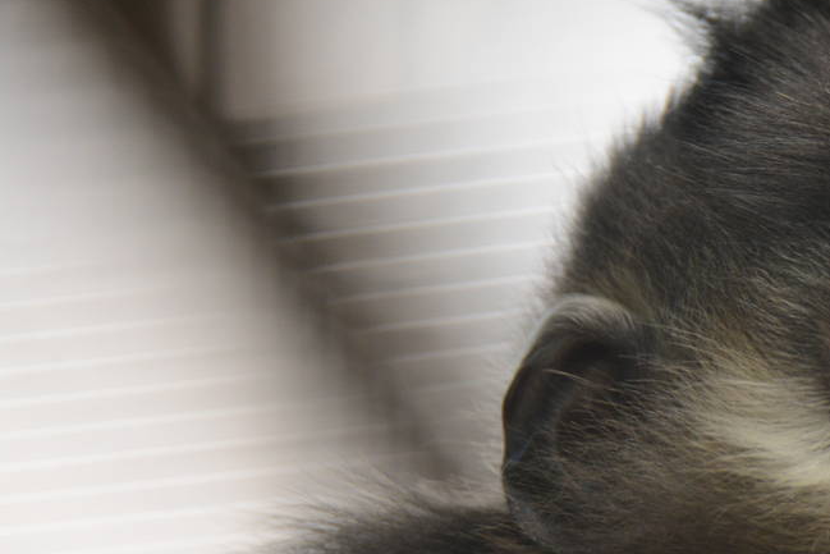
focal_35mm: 1480
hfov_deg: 1.4
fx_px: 34128
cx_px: 931
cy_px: 429
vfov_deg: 0.9
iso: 1000
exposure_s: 1/100
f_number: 6.3
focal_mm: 600
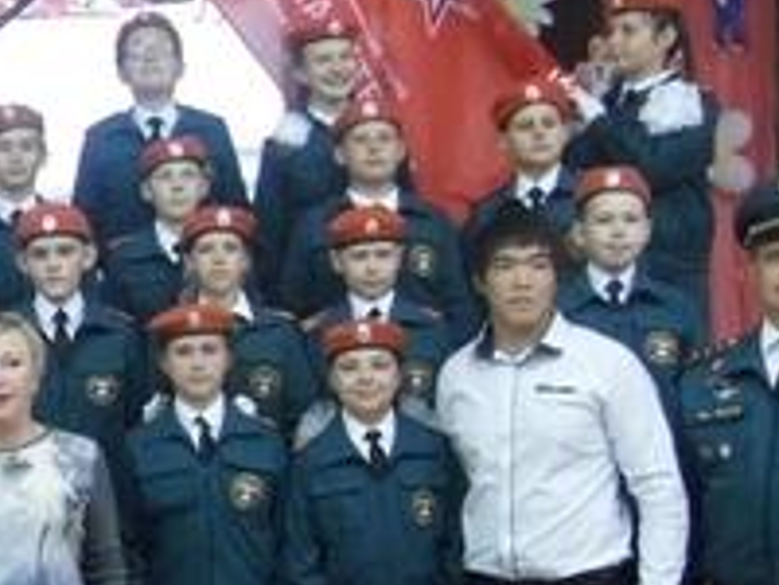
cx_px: -66
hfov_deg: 23.0
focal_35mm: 80
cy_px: 437
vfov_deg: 18.3
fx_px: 1800
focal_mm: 4.5
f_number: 3
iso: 400
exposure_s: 1/30
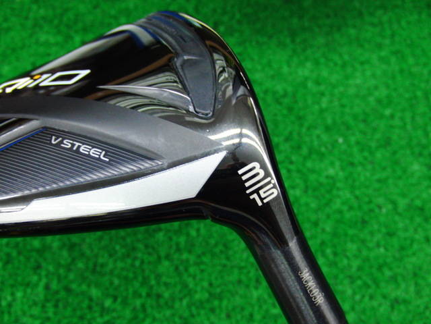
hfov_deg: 50.1
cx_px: 216
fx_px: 461
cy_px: 162
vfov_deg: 38.7
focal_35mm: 37
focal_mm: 6.42
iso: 400
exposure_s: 1/30
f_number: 3.6
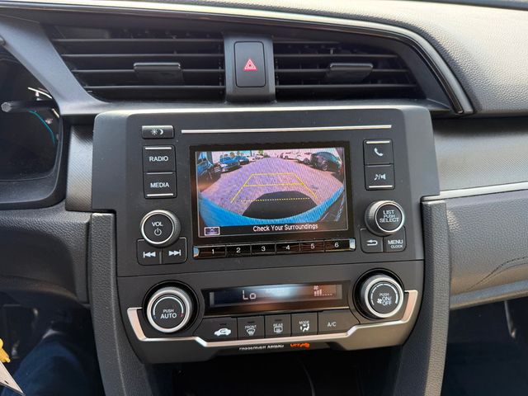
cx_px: 264
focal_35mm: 24
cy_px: 198
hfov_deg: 71.6
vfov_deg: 56.8
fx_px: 366
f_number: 1.78
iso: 125
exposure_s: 1/243
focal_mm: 6.76
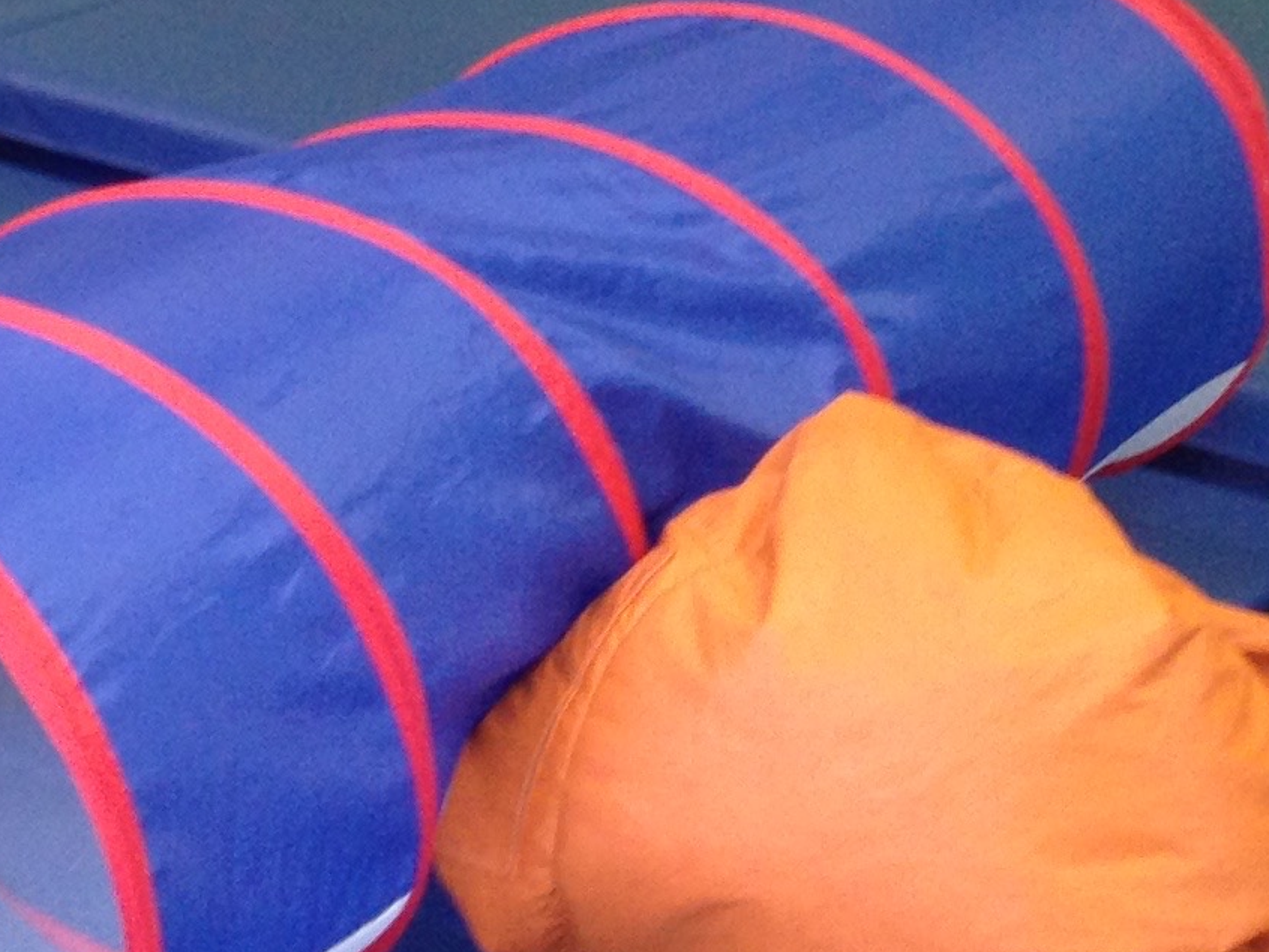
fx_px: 4950
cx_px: -956
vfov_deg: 10.7
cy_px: -291
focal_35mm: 135
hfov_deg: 13.3
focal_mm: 4.28
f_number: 2.4
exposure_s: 1/20
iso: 80
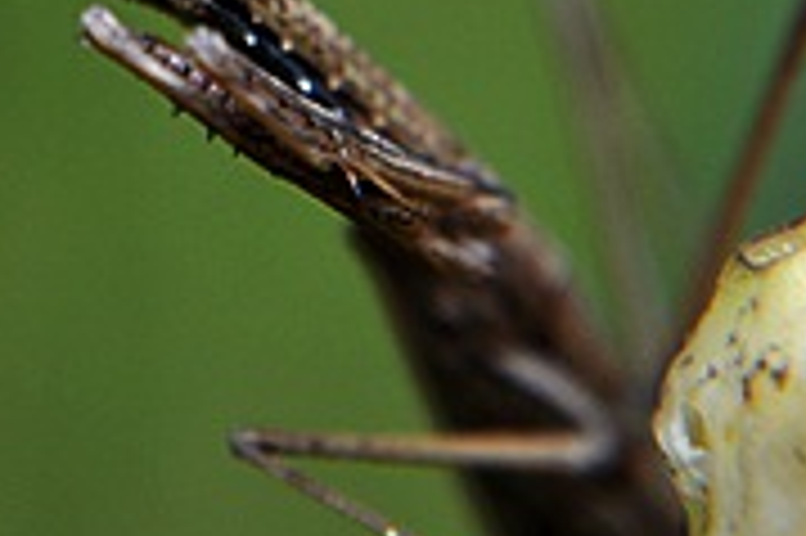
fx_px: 11161
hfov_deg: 4.1
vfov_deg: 2.7
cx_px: 131
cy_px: -169
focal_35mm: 499
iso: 200
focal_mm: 85
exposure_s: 1/250
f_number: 5.6
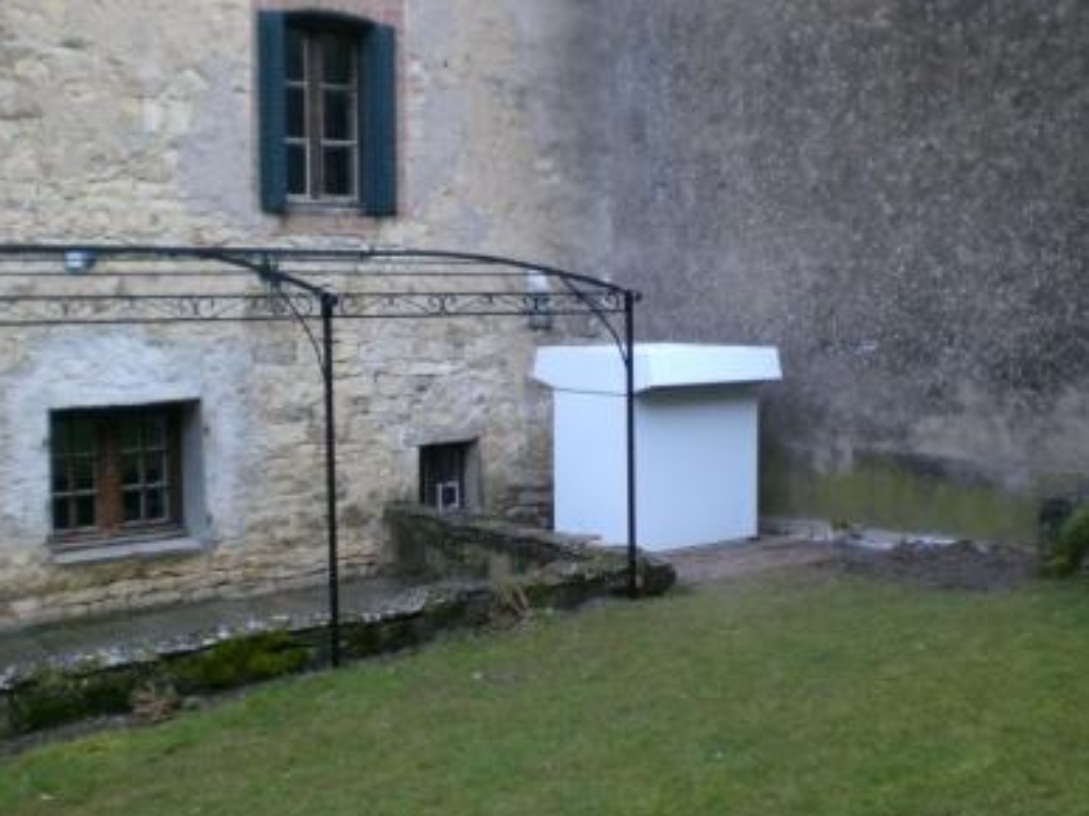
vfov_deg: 32.9
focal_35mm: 44
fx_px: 1384
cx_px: 605
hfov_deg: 42.9
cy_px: 405
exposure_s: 1/60
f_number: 3.1
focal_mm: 6.3
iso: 200
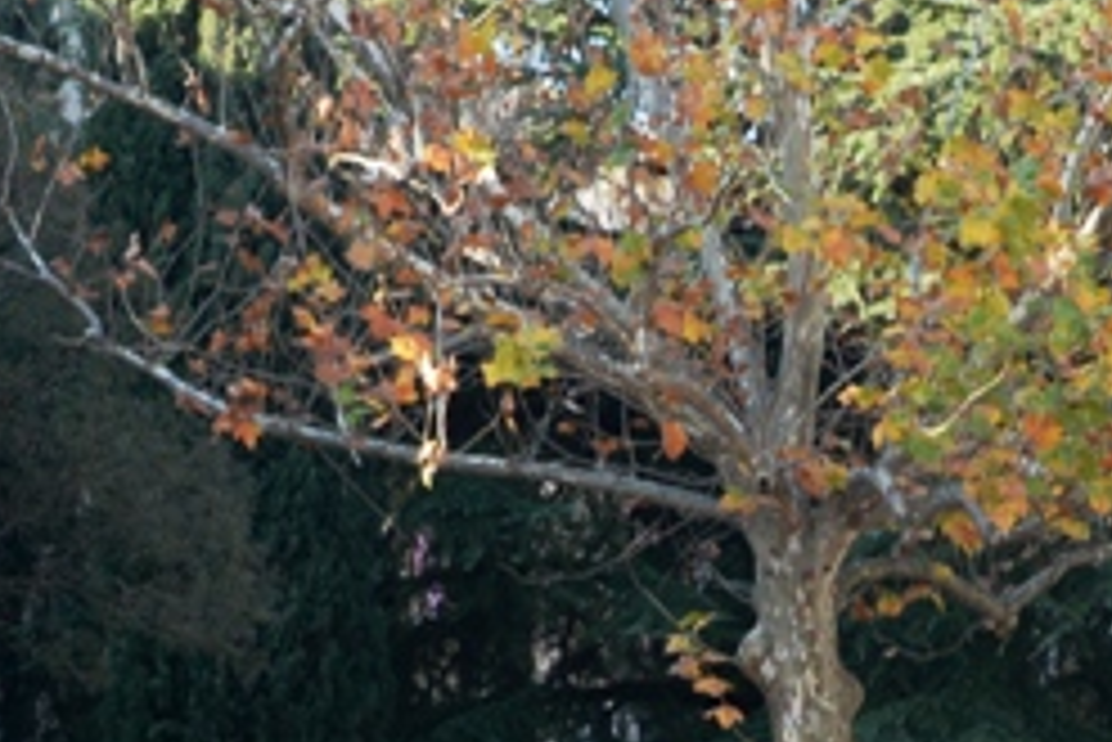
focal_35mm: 141
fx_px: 4358
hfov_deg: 14.4
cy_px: 996
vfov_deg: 9.5
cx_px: 936
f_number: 9
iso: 800
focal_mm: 34
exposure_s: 1/200
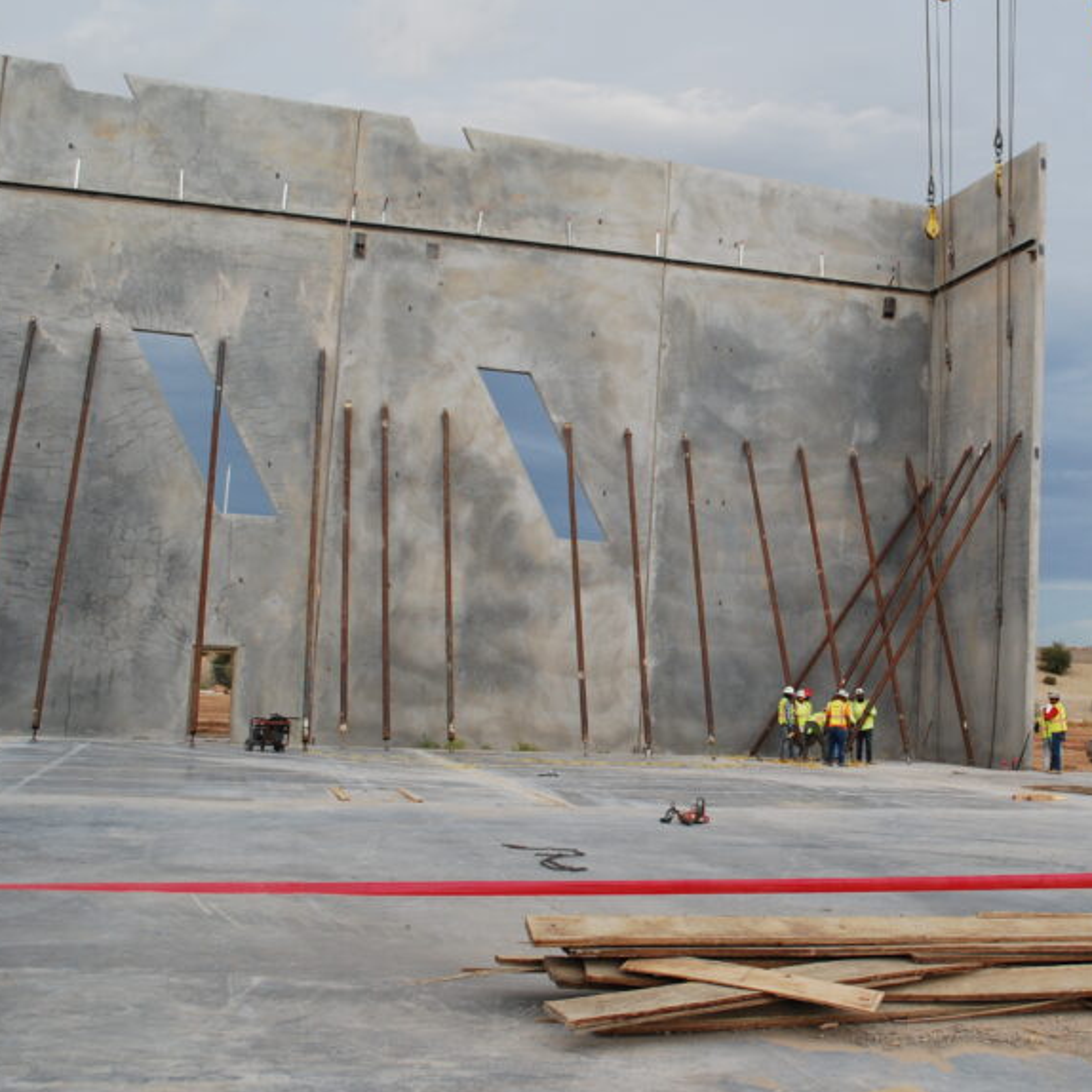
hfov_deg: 39.6
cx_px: 839
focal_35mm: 41
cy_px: 511
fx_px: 1463
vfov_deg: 40.9
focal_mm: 18
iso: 180
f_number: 5.6
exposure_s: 1/125
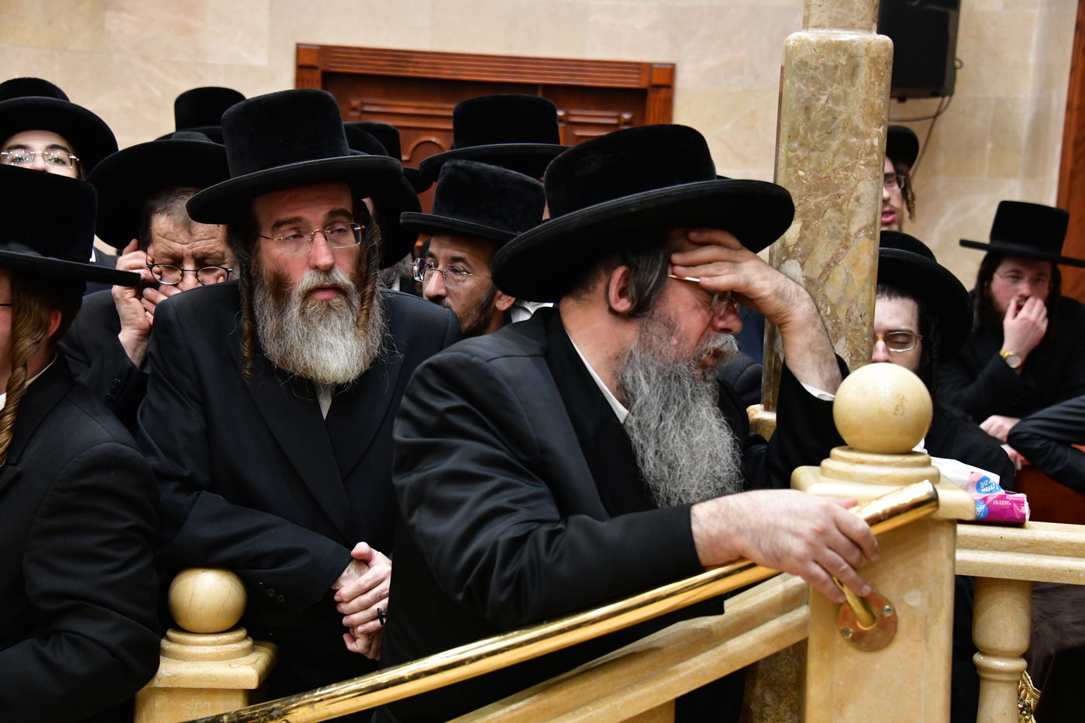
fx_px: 2049
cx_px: 542
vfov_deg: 20.0
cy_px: 362
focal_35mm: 68
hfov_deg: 29.7
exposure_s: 1/100
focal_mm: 68
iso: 3200
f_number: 5.6
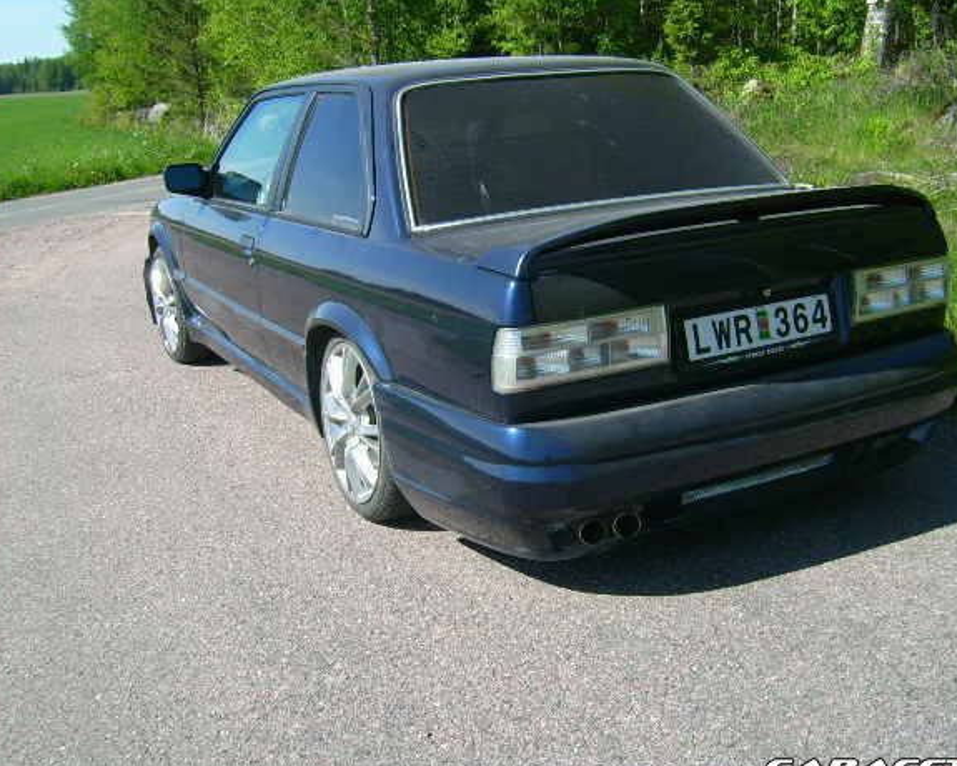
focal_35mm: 38
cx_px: 518
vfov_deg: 39.2
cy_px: 385
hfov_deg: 47.9
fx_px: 1076
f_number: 5.8
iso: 50
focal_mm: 5.95
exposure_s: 1/229
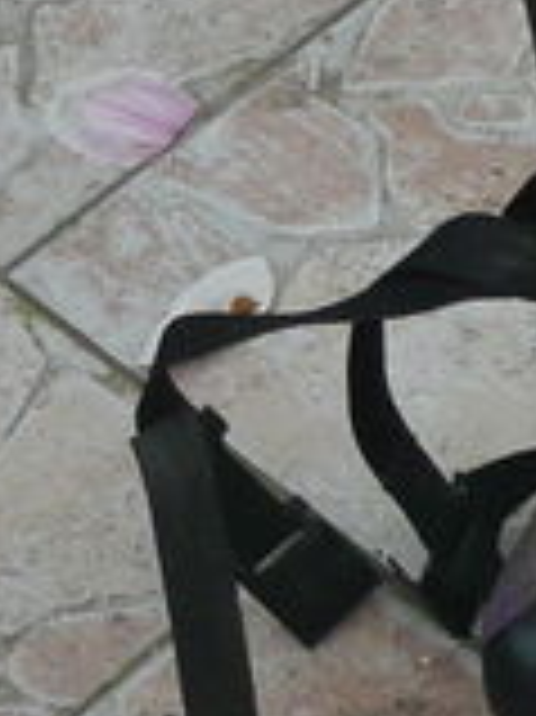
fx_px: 3639
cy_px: 964
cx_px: 1162
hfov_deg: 7.9
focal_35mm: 176
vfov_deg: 10.9
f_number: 3.3
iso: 100
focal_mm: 4.6
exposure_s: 1/400
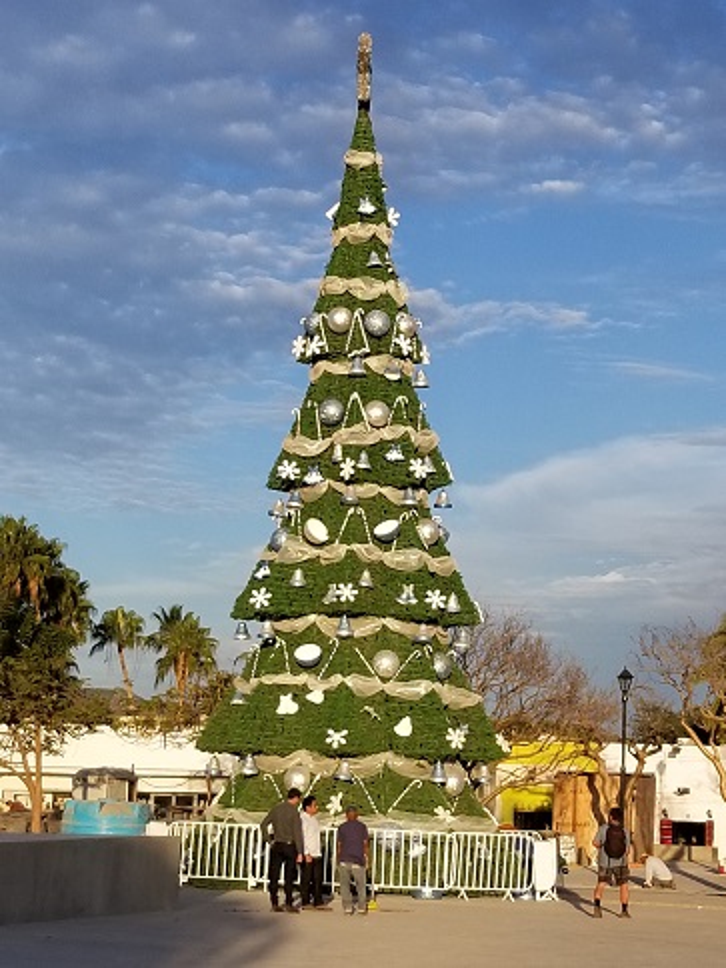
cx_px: 363
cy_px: 484
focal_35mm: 26
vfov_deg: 67.3
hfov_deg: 53.1
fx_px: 727
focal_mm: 4.25
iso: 50
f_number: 1.7
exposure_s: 1/2364
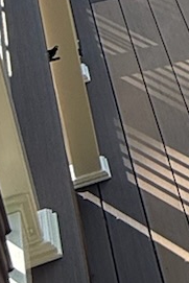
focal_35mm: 110
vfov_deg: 17.0
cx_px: 773
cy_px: -123
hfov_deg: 7.8
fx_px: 865
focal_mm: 2.22
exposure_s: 1/1033
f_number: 2.2
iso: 50
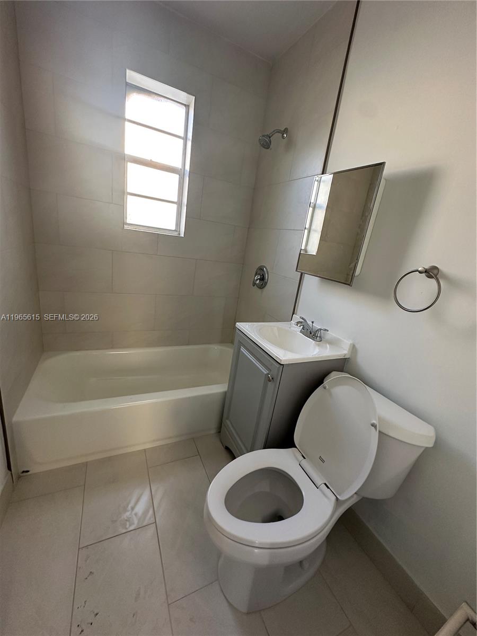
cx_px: 238
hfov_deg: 85.7
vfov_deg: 102.1
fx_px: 257
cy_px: 318
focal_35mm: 14
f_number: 2.2
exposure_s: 1/99
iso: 200
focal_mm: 2.22
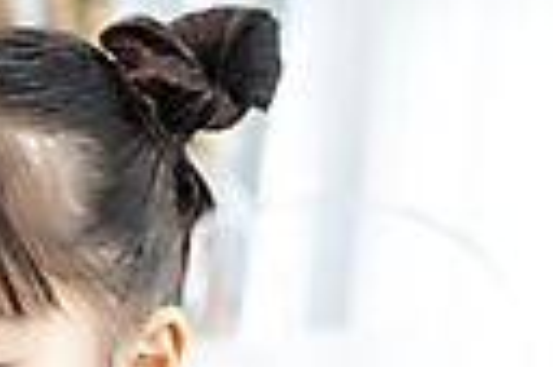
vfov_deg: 6.0
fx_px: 3452
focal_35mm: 225
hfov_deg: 8.7
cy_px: 583
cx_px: -536
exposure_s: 1/160
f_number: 4
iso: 160
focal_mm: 48
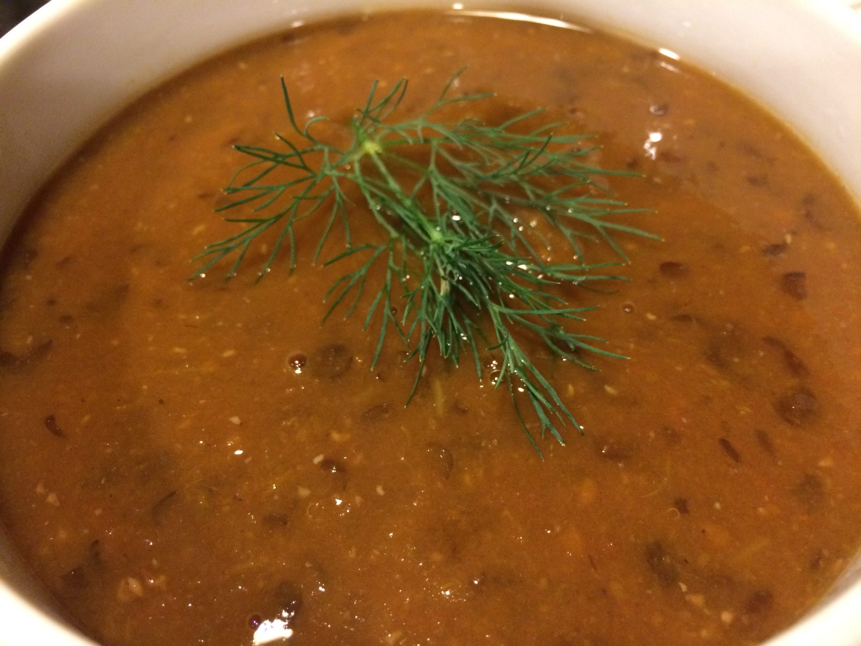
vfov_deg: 48.2
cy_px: 323
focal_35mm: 29
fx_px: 721
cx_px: 430
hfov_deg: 61.7
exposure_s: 1/15
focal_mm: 4.15
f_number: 2.2
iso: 320
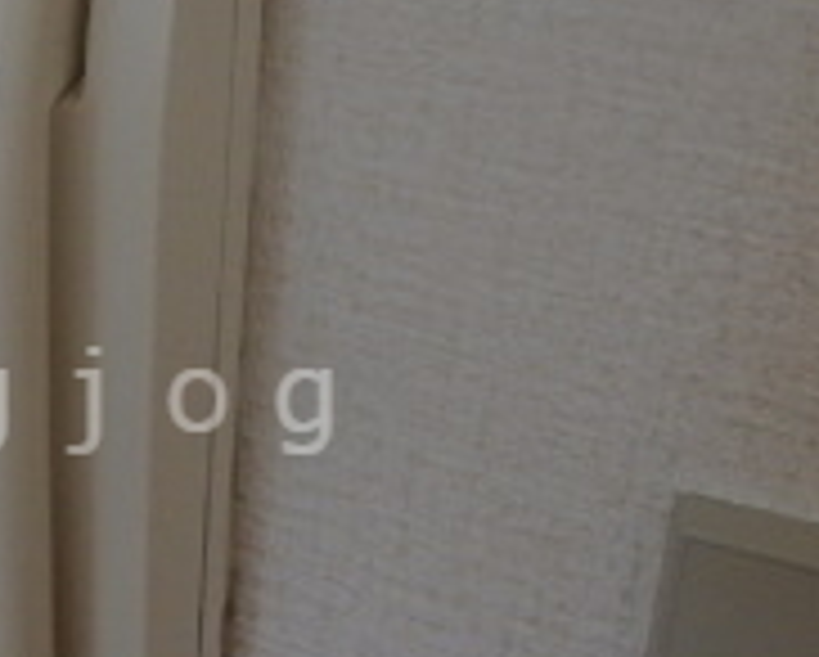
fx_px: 1747
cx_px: 50
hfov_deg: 25.4
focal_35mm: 72
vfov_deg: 21.3
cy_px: 400
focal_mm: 3.7
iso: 200
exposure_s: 1/40
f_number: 3.5
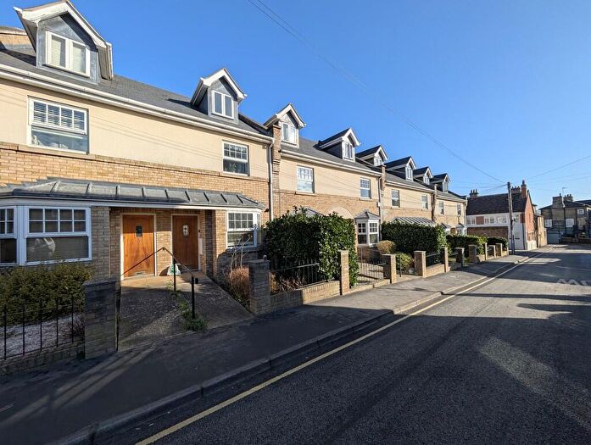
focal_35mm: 12
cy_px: 222
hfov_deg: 110.4
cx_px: 296
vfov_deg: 94.7
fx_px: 205
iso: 49
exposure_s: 1/2786
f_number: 1.7
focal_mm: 2.02
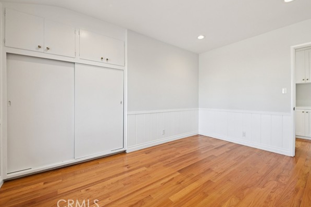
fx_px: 130
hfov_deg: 100.3
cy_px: 101
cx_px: 163
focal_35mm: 15
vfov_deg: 77.3
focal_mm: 14
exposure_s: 1/15
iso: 250
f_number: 8
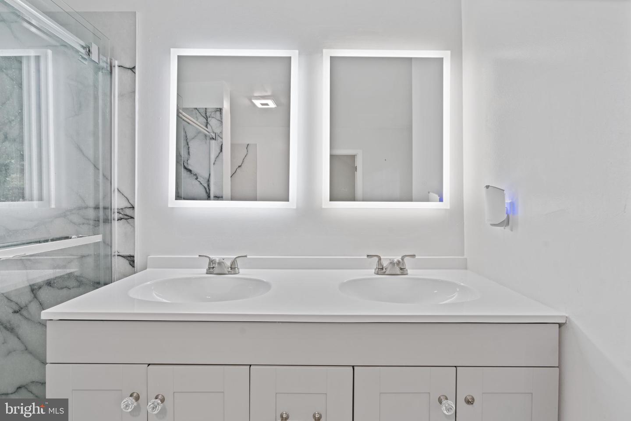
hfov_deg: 96.7
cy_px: 210
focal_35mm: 16
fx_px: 280
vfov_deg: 73.7
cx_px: 316
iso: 200
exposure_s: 1/4
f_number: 8
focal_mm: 16
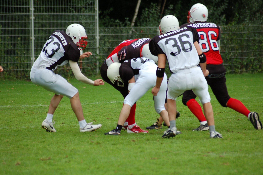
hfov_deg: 6.3
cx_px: 132
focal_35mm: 330
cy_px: 88
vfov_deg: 4.1
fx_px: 2406
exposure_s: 1/500
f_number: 5.3
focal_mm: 220
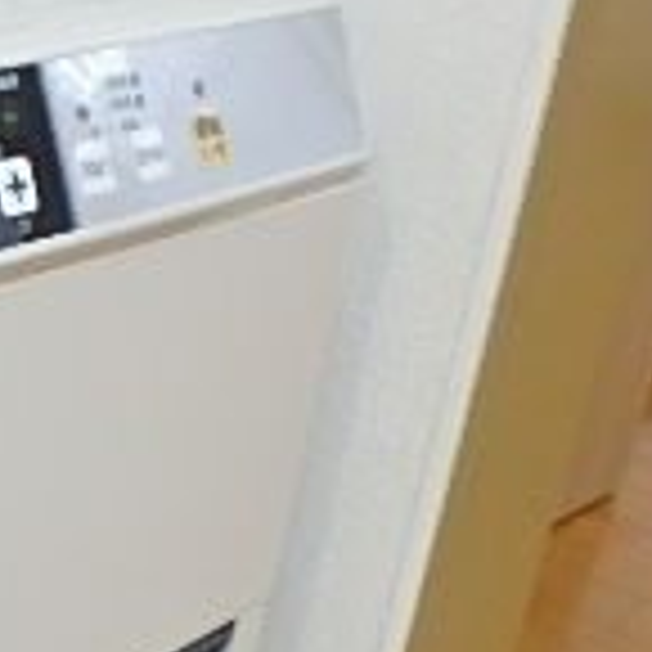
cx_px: -198
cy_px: 814
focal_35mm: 82
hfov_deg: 19.5
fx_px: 1747
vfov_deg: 19.7
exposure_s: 1/30
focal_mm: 3.7
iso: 400
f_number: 3.5
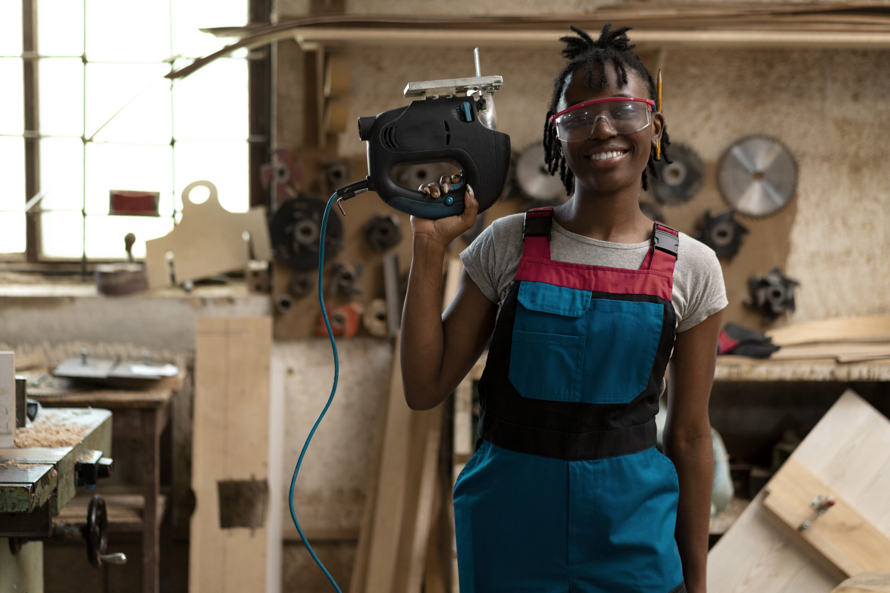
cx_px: 445
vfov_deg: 24.6
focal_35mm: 55
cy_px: 296
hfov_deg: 36.2
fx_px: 1360
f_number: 2.2
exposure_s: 1/100
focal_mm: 55
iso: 400
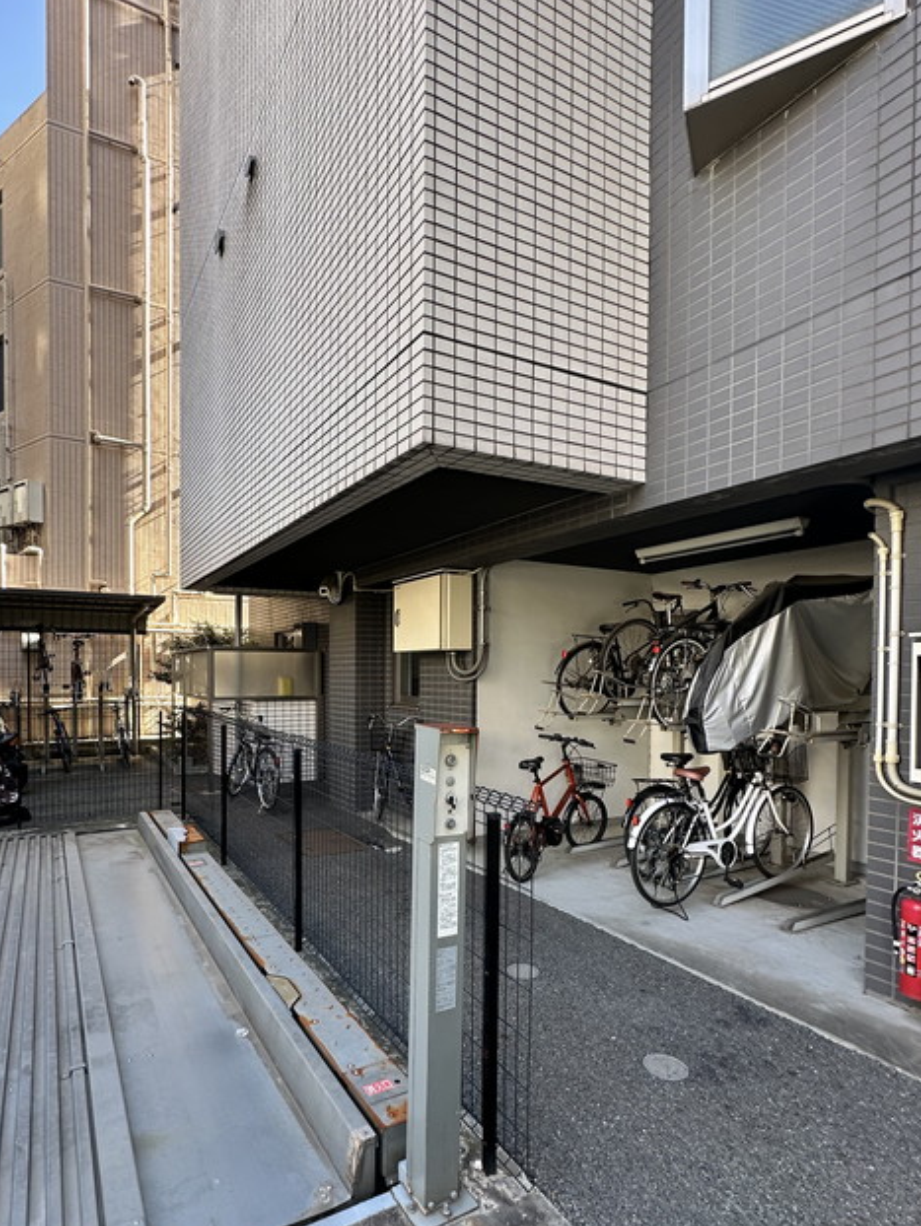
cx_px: 353
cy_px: 686
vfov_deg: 87.3
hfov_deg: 70.6
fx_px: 638
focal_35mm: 18
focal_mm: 2.22
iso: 40
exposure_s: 1/103
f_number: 2.2
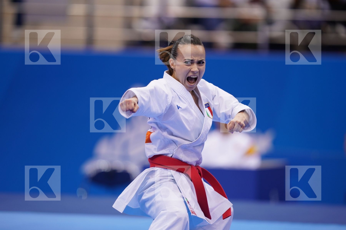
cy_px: 115
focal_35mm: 400
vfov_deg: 3.4
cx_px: 173
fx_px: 3844
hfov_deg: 5.2
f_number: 2.8
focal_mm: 400
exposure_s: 1/500
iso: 640
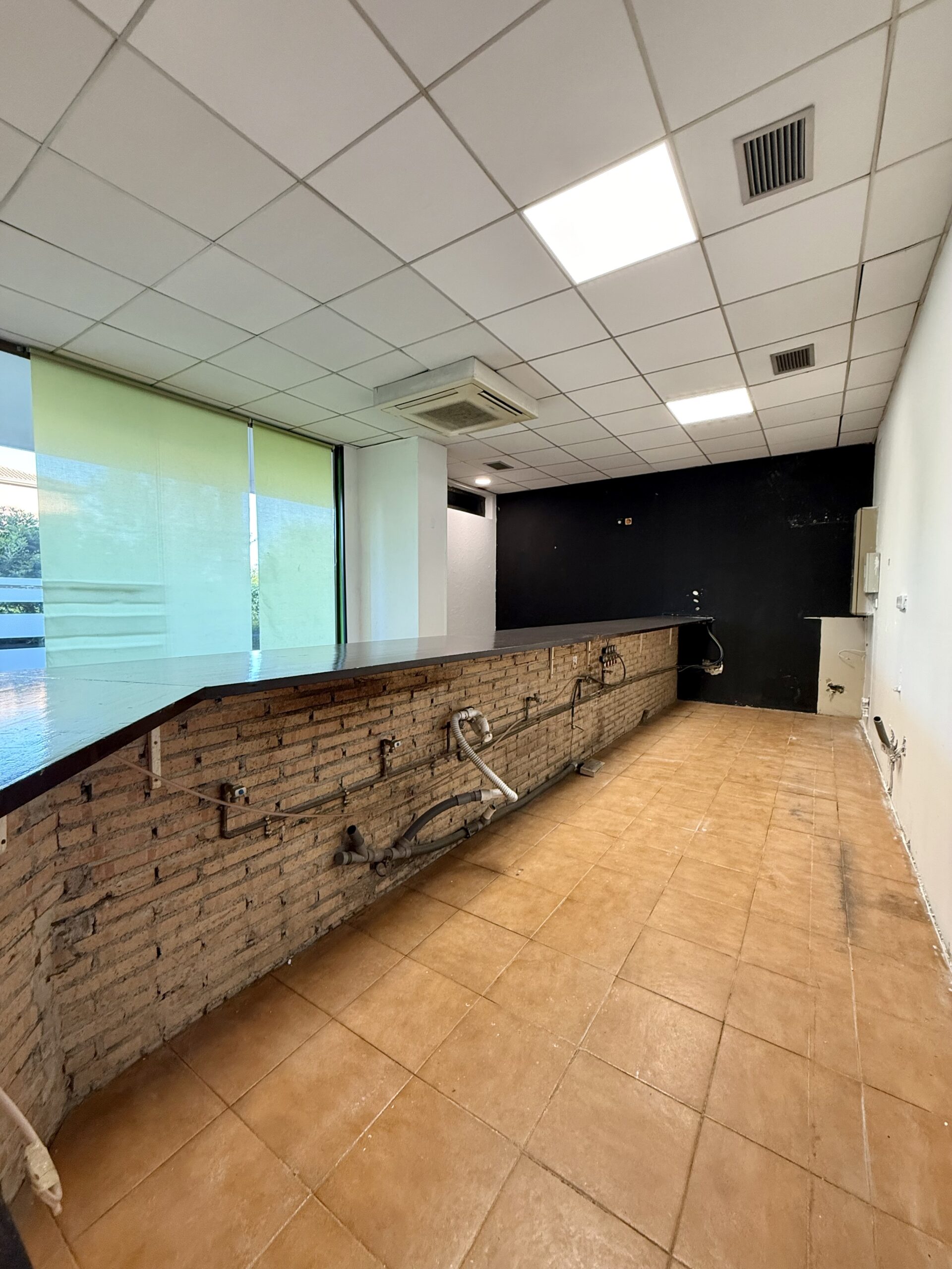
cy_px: 634
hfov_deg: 85.7
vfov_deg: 102.1
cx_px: 476
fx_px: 513
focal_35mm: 14
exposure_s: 1/50
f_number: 2.2
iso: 250
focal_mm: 2.22
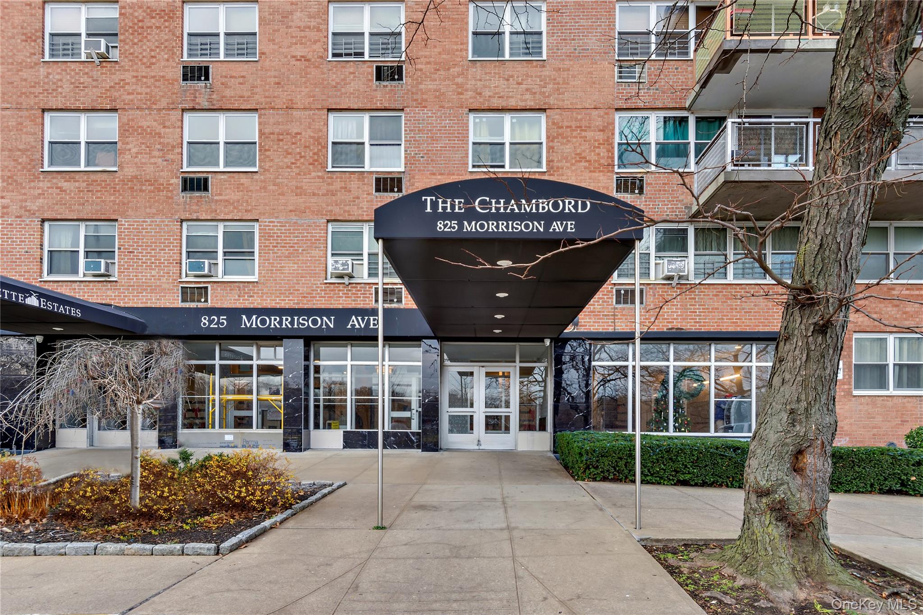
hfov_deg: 90.0
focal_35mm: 18
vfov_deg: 67.4
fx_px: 461
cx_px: 462
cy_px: 308
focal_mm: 12
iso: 100
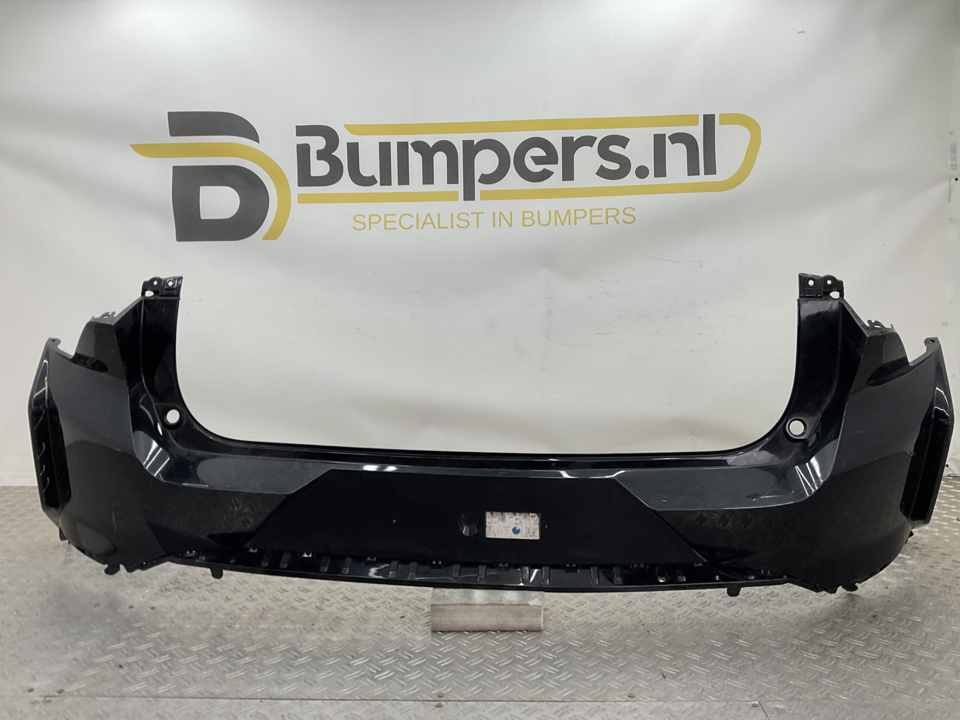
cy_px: 360
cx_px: 480
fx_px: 804
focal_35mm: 29
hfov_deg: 61.7
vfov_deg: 48.2
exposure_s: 1/120
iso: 16
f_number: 1.8
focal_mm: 3
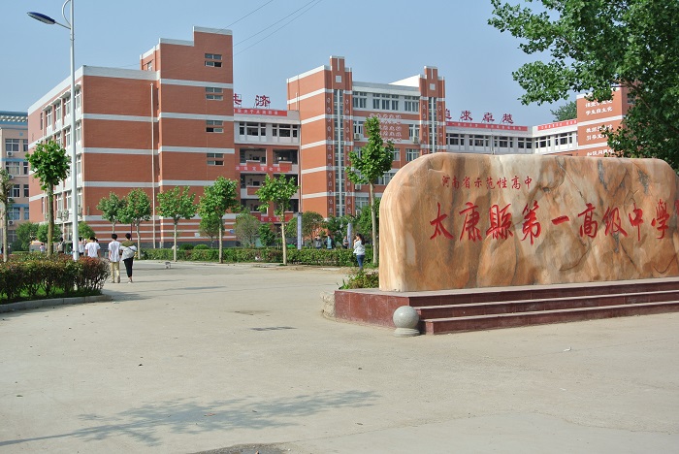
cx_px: 340
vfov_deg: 29.9
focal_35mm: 45
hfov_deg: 43.6
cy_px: 227
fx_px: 849
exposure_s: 1/640
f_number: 4.5
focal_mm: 16.9
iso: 100
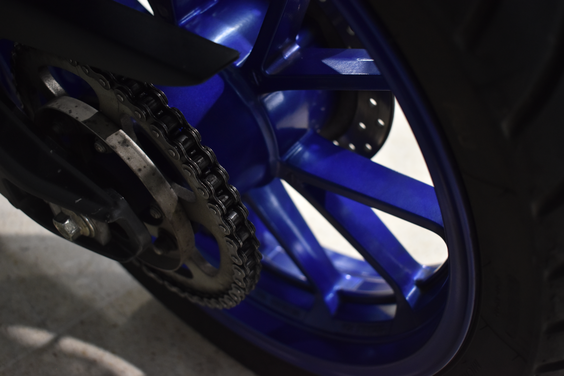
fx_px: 634
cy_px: 188
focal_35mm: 40
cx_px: 282
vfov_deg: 33.0
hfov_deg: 47.9
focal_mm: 27
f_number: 4
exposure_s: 1/50
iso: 800
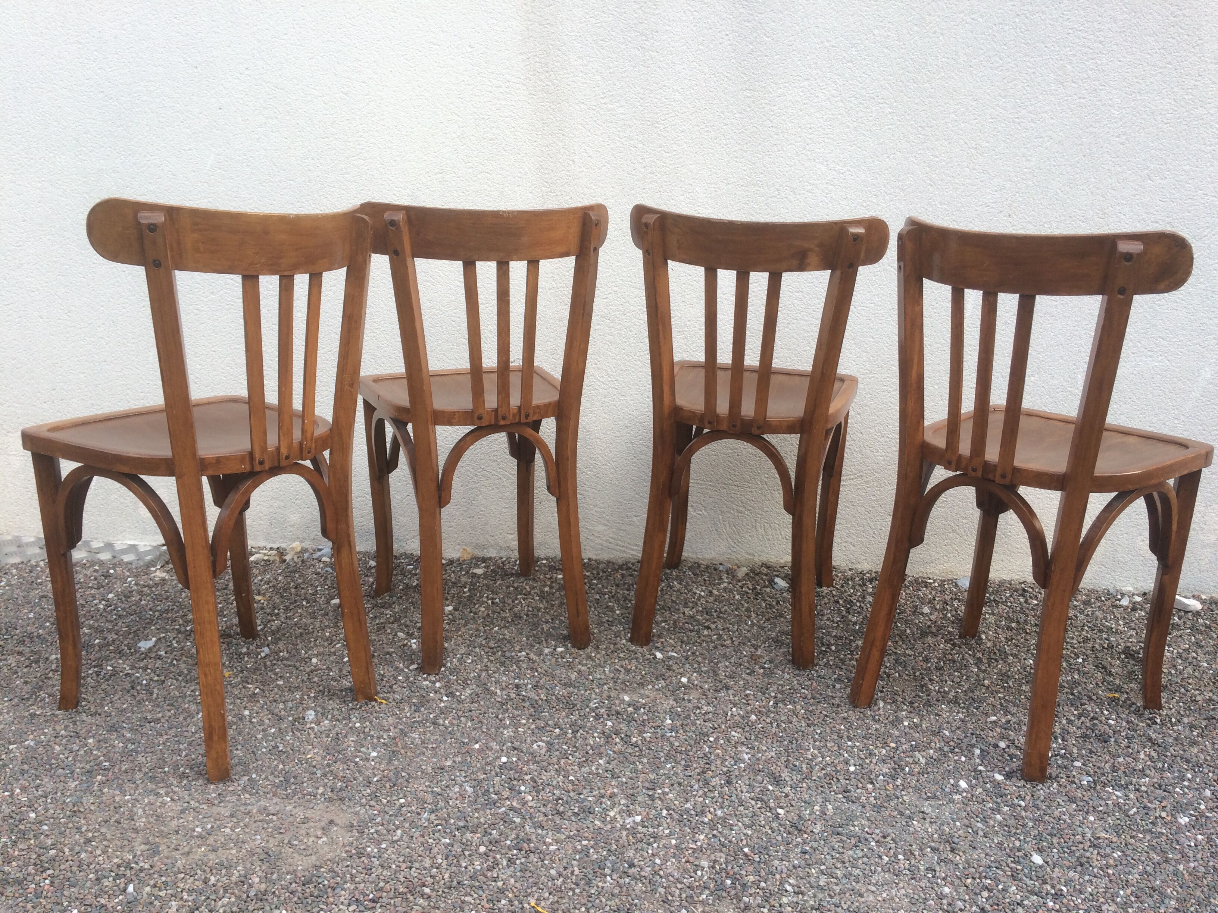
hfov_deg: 61.7
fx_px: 1020
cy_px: 456
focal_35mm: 29
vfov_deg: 48.2
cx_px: 609
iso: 32
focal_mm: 4.15
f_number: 2.2
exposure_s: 1/197
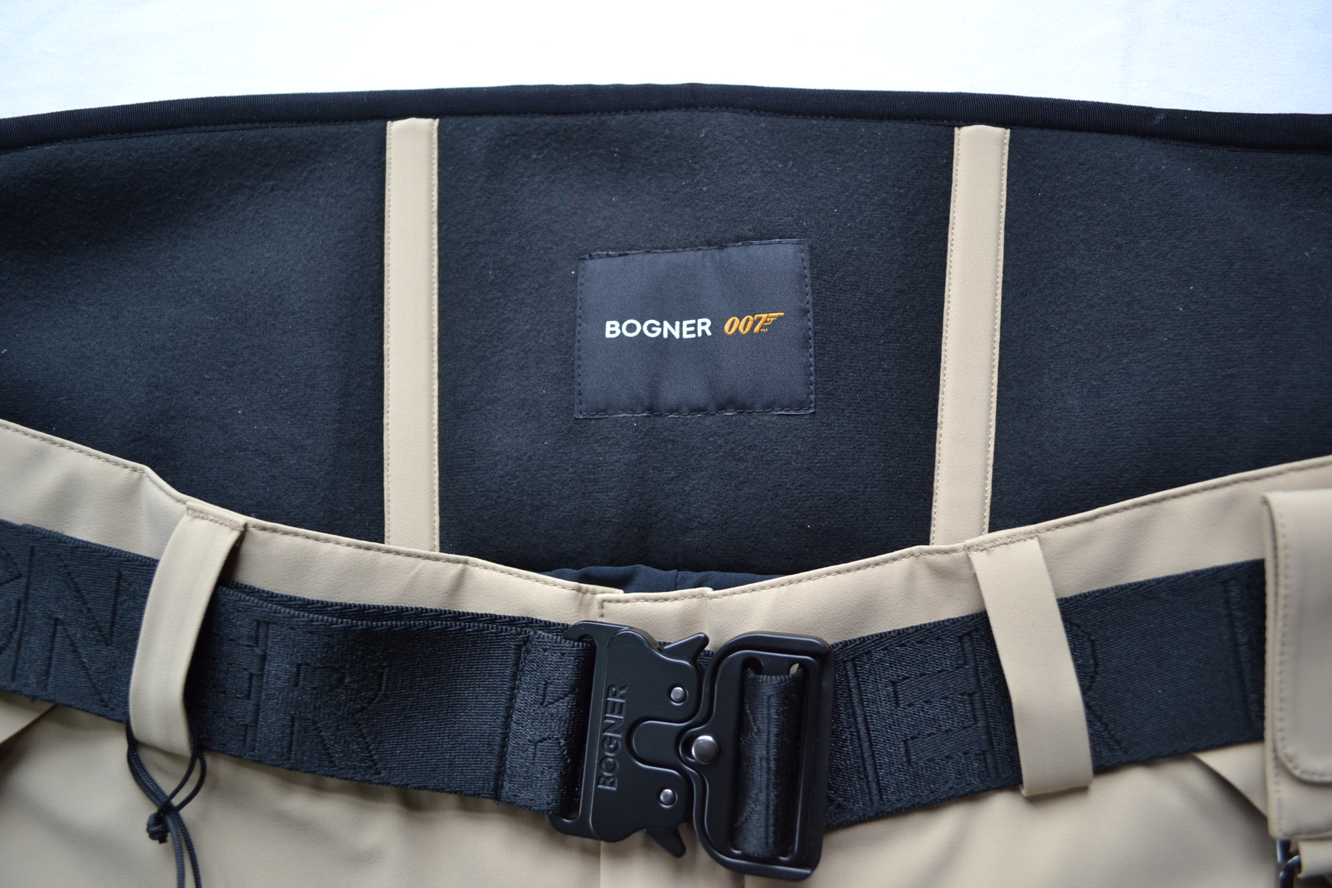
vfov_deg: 43.6
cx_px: 666
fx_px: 1110
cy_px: 444
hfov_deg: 61.9
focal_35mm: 30
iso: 400
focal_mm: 20
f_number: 3.8
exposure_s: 1/60
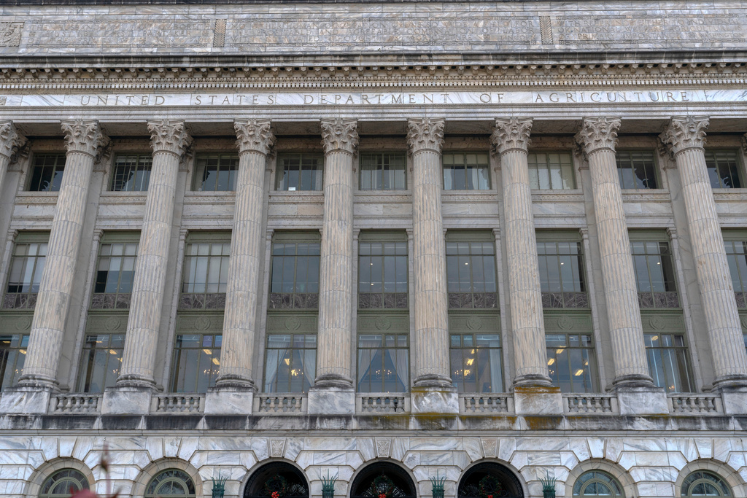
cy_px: 249
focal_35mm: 35
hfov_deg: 54.4
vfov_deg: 37.9
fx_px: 726
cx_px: 374
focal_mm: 35
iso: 160
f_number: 6.3
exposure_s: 1/160
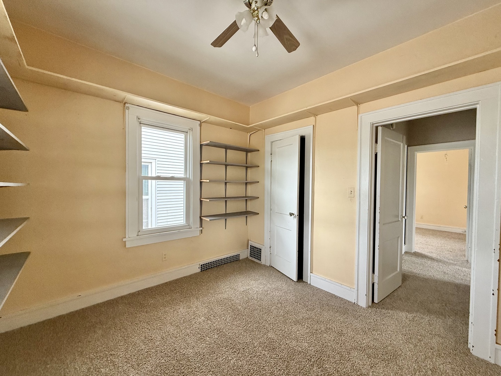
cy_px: 188
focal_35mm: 14
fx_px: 203
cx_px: 250
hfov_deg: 102.1
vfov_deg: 85.7
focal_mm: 2.22
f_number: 2.2
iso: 160
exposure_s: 1/99
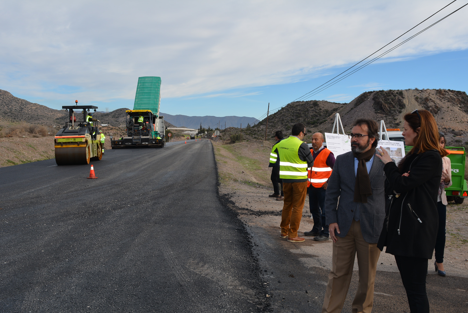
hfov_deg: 55.0
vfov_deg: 38.4
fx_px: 449
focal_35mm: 35
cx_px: 231
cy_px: 169
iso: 100
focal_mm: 21
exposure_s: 1/200
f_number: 9
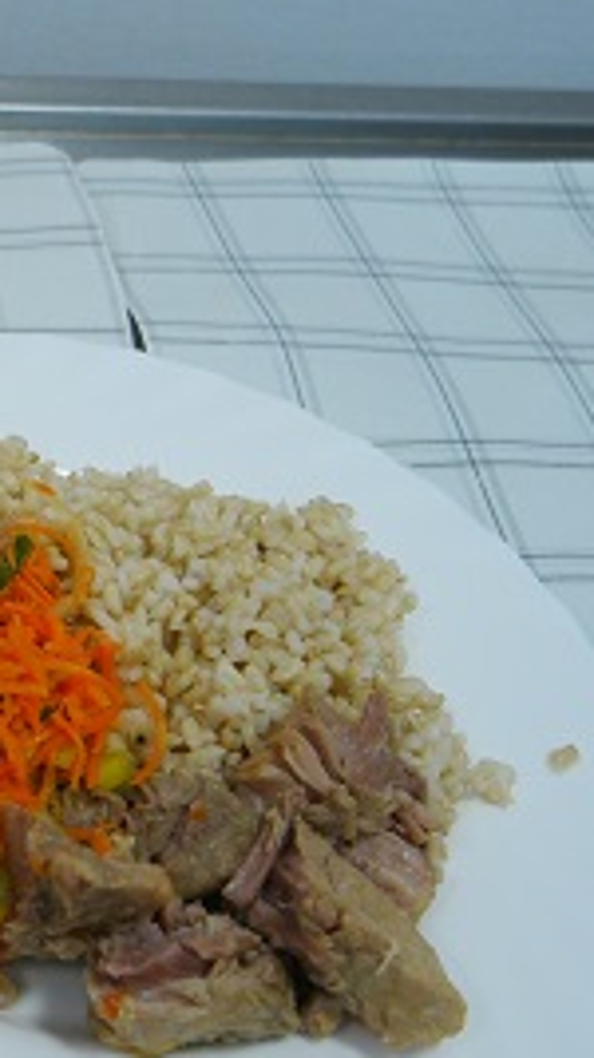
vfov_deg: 34.4
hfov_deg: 16.5
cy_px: 535
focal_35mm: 61
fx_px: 1710
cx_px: -467
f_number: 3.5
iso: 1000
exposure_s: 1/250
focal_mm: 16
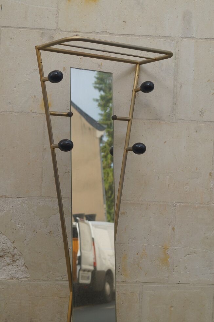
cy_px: 161
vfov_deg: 27.0
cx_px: 107
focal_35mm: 75
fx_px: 670
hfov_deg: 18.1
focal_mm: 50
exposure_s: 1/125
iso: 100
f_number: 6.3
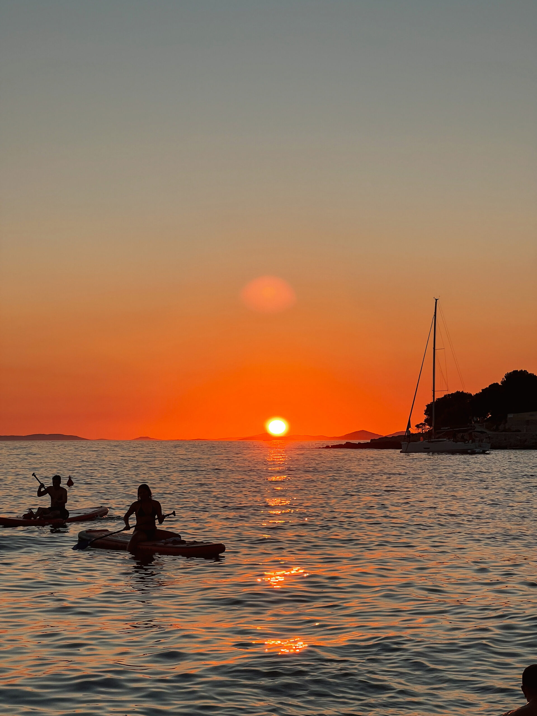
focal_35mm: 77
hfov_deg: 19.1
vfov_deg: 25.3
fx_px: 1593
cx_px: 268
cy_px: 358
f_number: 2.8
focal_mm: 9
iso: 32
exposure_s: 1/300
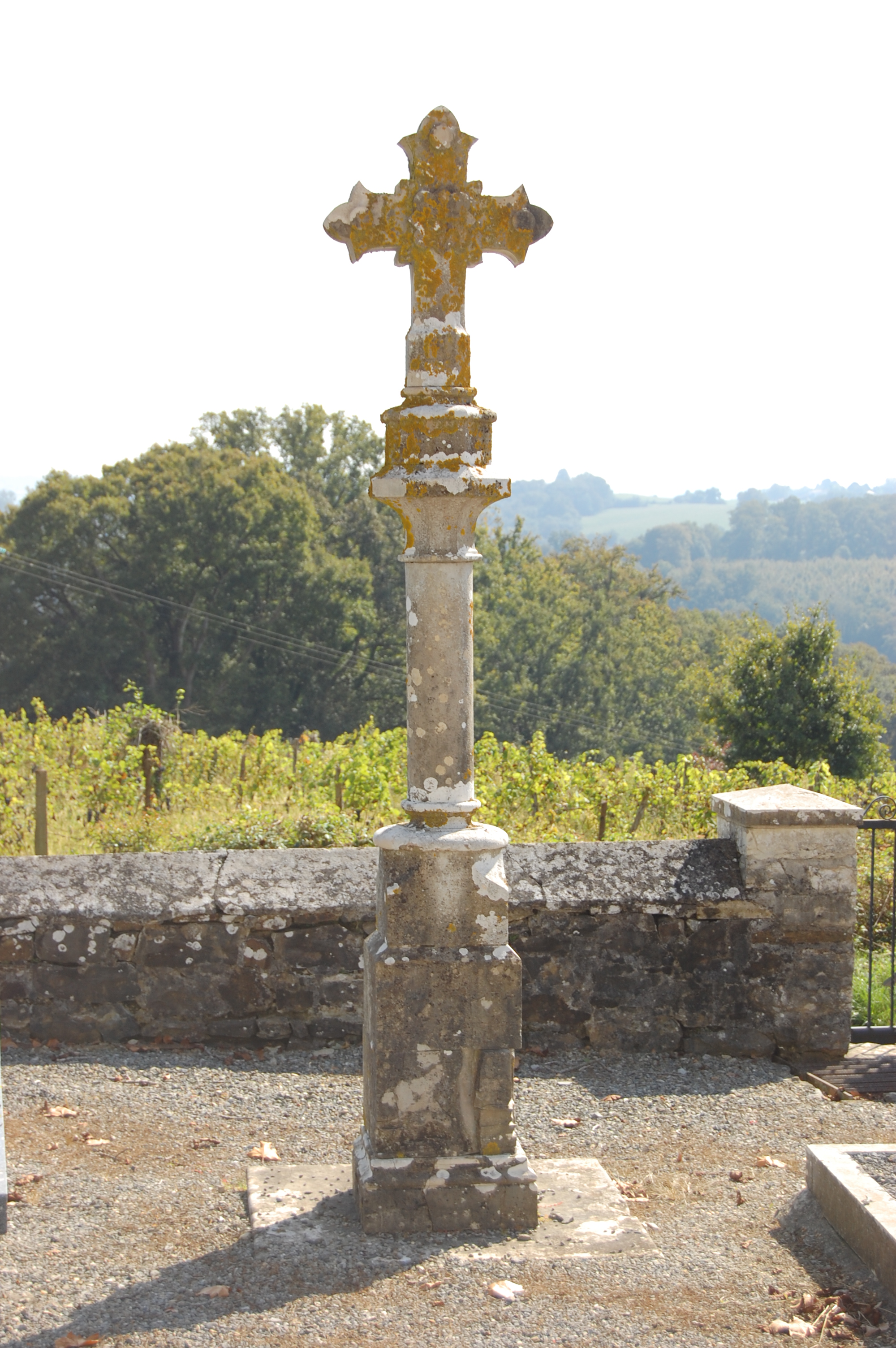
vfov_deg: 29.9
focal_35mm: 68
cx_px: 448
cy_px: 674
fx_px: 2524
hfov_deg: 20.1
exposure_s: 1/320
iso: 200
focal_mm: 45
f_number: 6.3
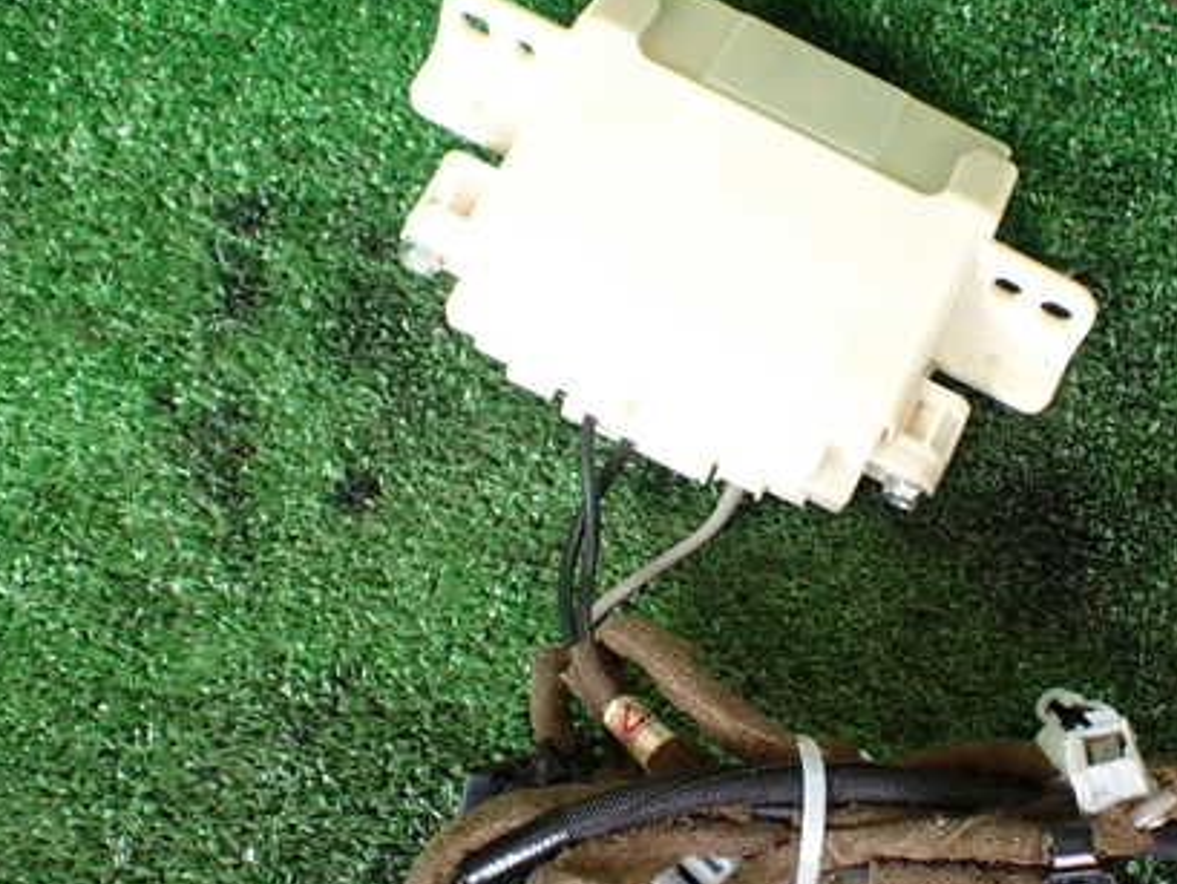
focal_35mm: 44
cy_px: 495
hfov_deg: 42.3
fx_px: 1497
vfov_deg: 32.9
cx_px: 800
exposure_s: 1/125
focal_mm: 5.4
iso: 250
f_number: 2.3
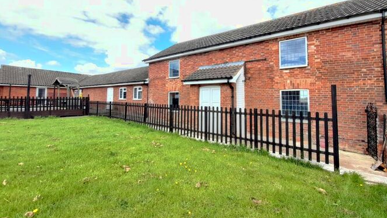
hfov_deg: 102.9
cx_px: 204
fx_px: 154
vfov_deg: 69.5
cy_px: 82
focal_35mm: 15
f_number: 2.2
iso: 40
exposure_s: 1/153
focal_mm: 1.42
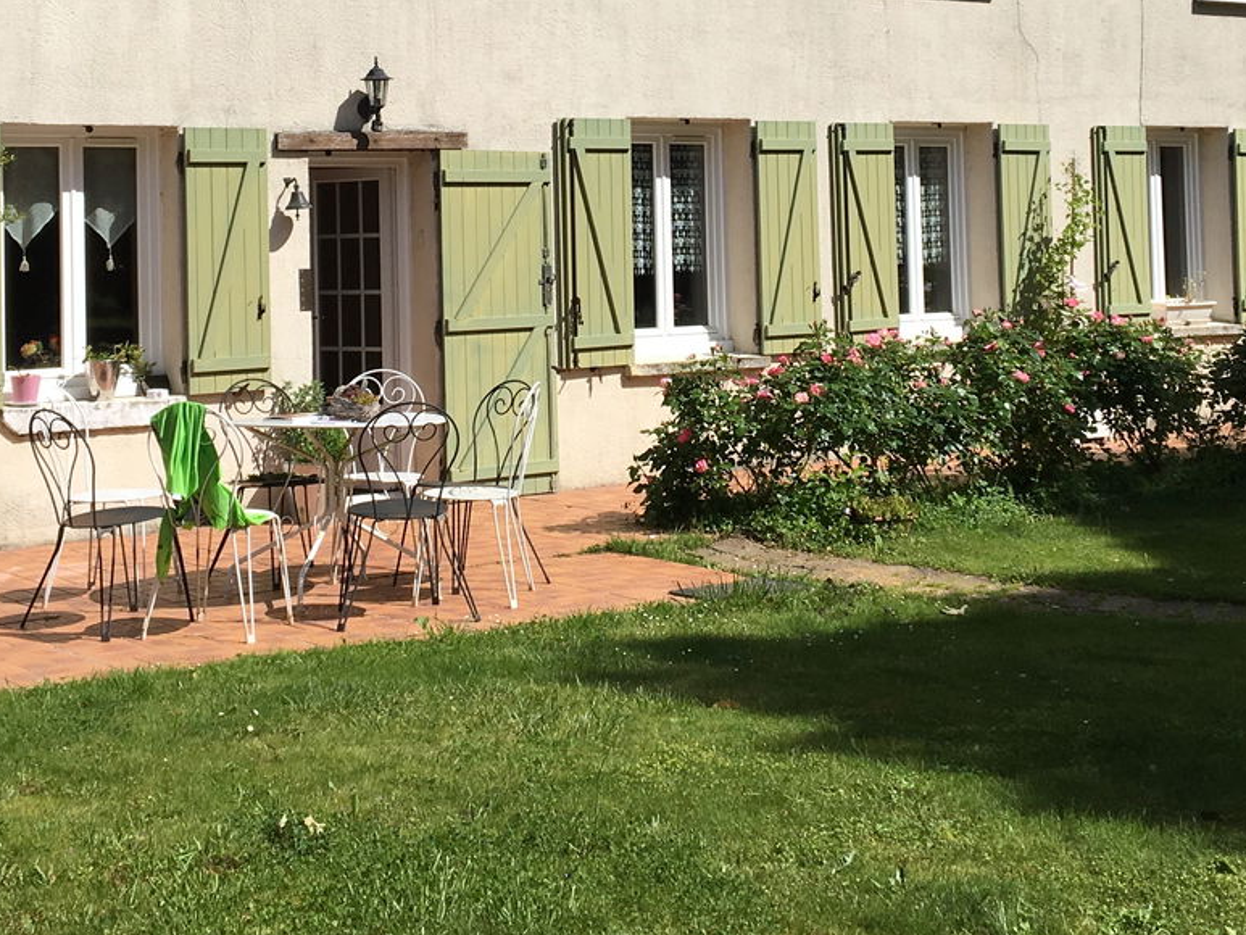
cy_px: 139
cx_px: 611
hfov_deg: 32.2
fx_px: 2160
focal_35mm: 60
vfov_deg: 23.9
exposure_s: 1/2331
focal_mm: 4.15
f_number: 2.2
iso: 25
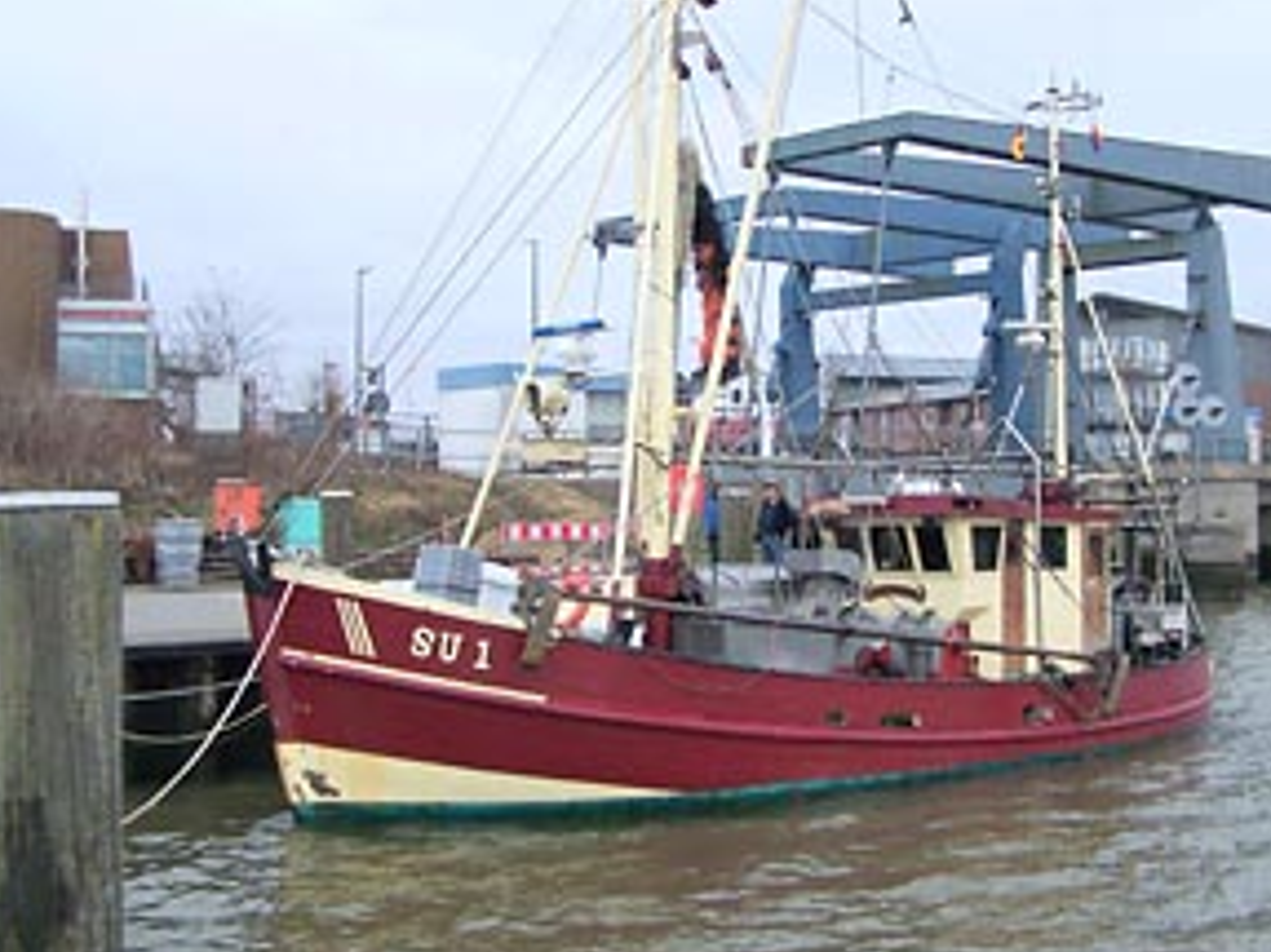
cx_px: 726
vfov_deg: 29.1
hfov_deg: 38.1
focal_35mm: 50
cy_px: 467
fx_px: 1835
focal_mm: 6.3
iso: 64
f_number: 2.8
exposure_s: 1/250
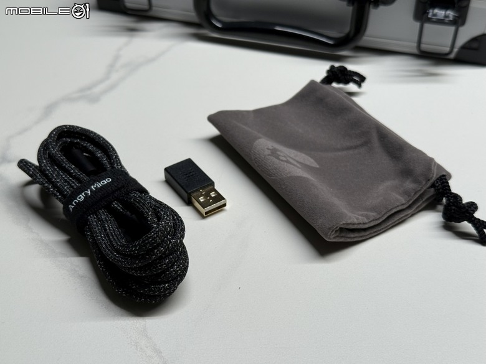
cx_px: 243
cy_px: 182
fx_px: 674
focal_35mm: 48
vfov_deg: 30.3
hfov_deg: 39.7
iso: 80
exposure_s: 1/120
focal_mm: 6.76
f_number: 1.78
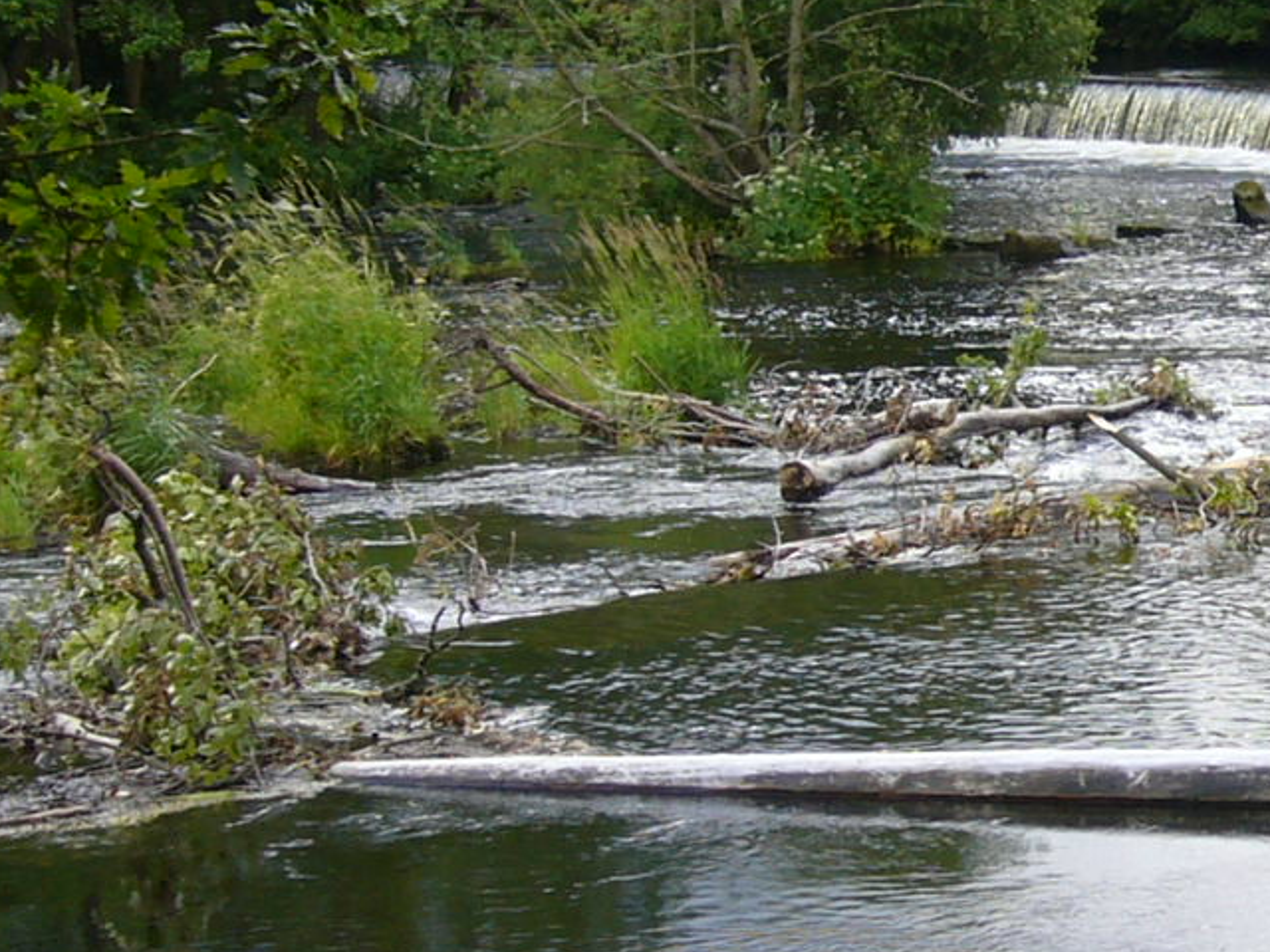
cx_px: 1502
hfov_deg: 13.4
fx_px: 5283
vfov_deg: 10.3
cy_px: 452
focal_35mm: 144
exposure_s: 1/125
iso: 80
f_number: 3.2
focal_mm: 7.5
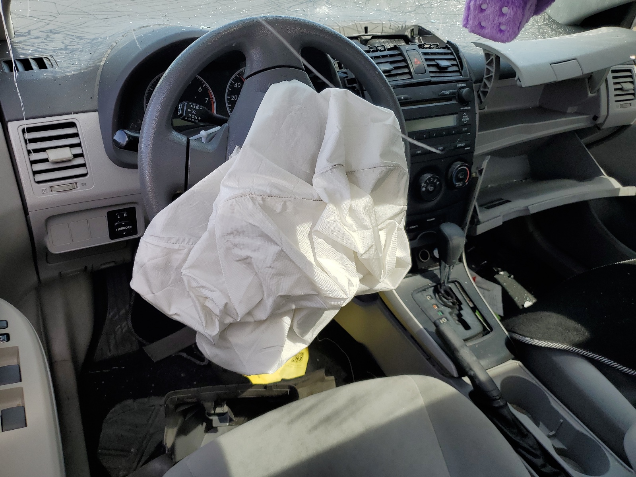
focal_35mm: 26
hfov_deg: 67.3
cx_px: 318
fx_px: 478
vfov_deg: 53.1
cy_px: 238
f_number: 1.5
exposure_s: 1/769
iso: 50
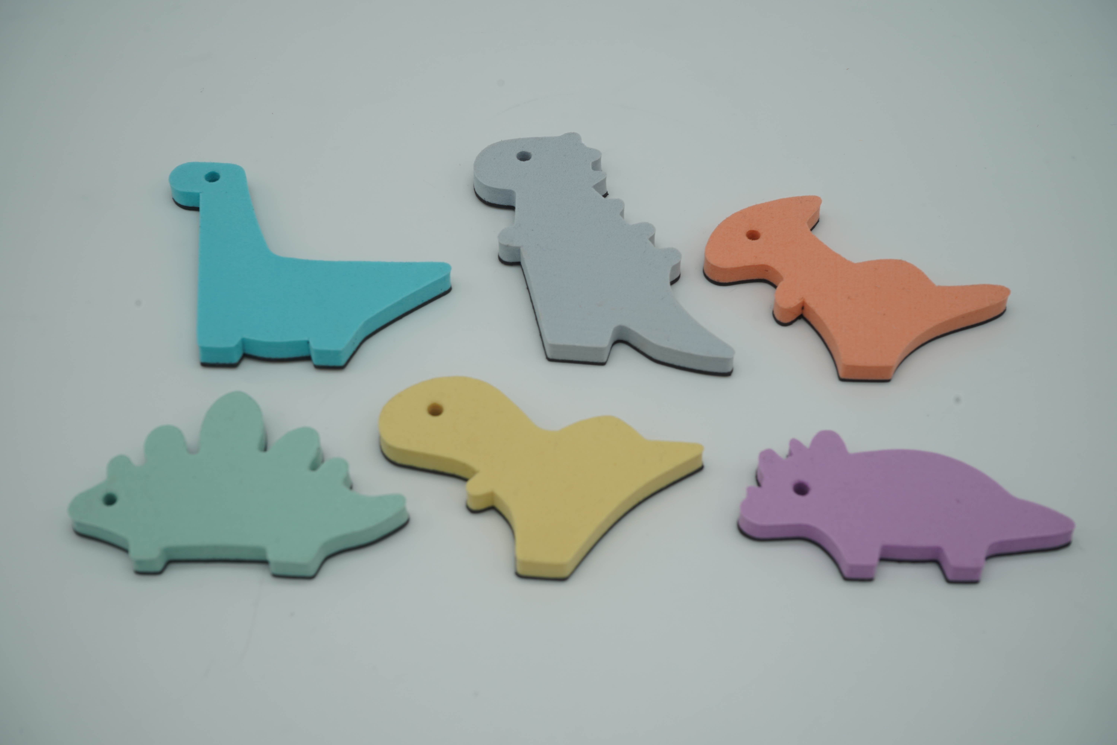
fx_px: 1582
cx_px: 558
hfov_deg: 38.9
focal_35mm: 51
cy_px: 372
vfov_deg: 26.5
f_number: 13
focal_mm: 51
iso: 100
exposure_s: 1/40
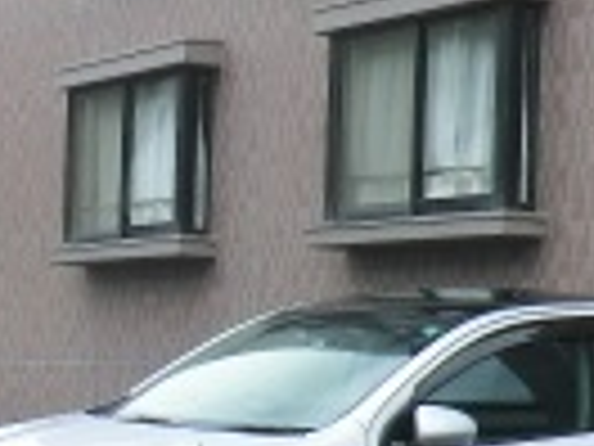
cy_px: 496
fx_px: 1991
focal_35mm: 116
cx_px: 166
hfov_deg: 16.9
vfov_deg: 12.5
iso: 80
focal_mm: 4.3
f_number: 3.2
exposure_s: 1/320
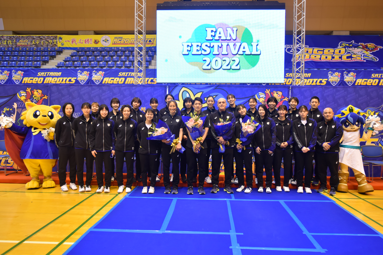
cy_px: 128
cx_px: 192
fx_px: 287
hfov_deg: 67.4
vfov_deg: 47.9
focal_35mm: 27
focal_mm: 18
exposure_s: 1/60
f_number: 4
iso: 720
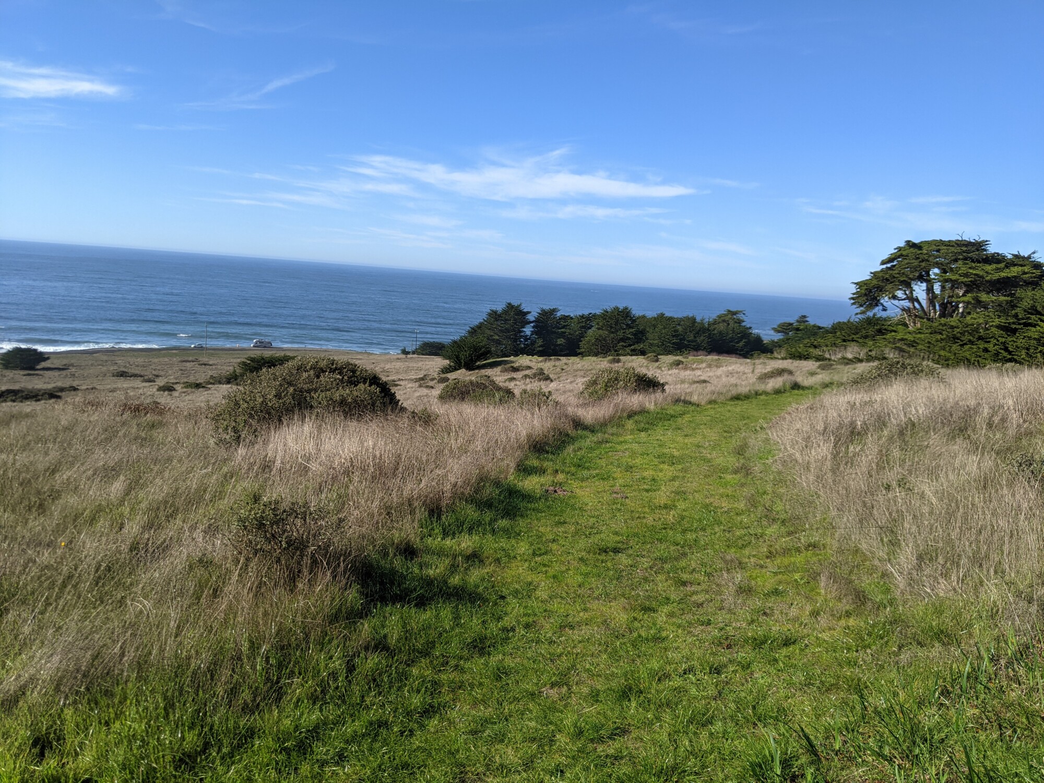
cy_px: 392
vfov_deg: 51.4
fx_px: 814
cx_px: 522
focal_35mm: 27
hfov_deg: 65.3
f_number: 1.8
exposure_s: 1/2611
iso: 56
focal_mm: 4.44
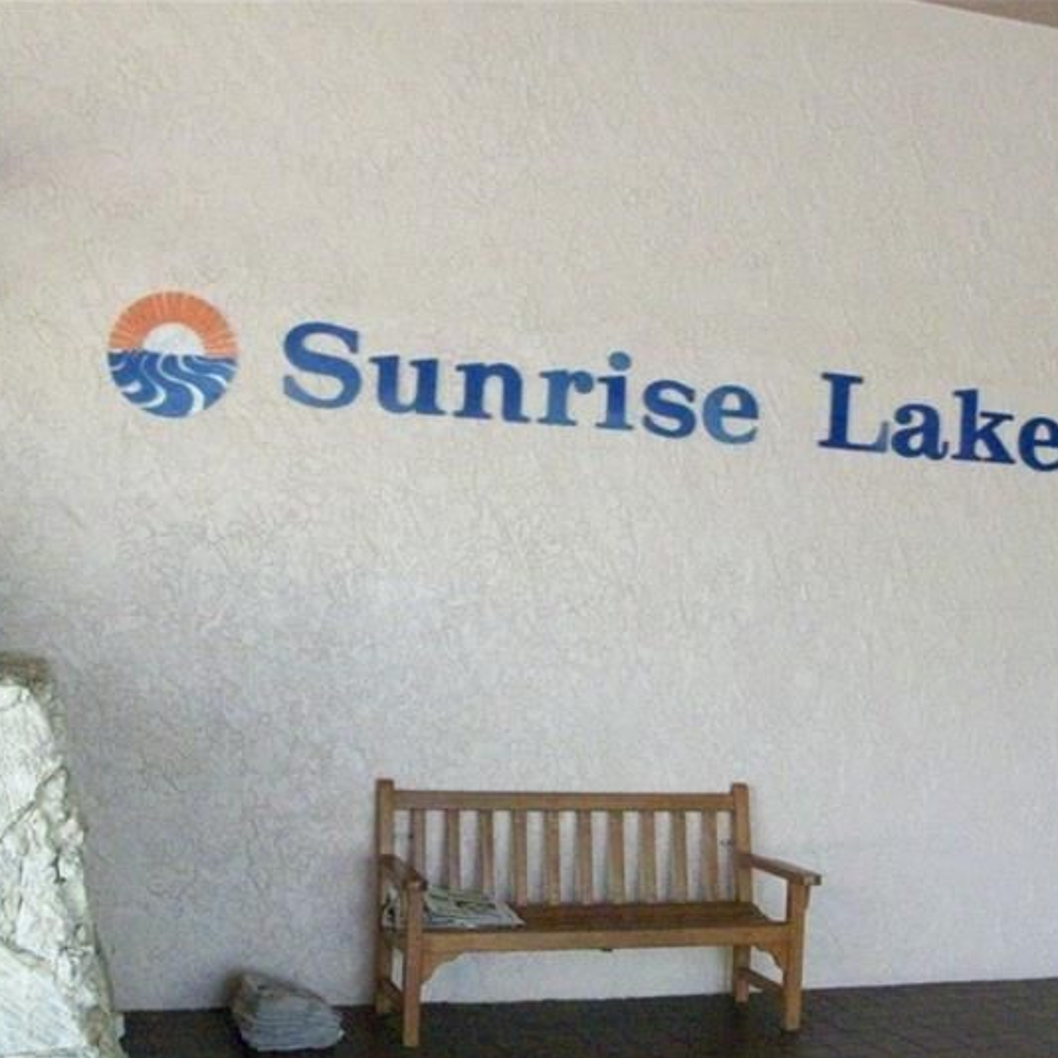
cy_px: 592
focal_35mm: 45
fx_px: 1556
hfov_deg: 37.5
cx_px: 575
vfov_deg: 37.5
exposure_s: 1/128
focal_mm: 5.7
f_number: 2.8
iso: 523
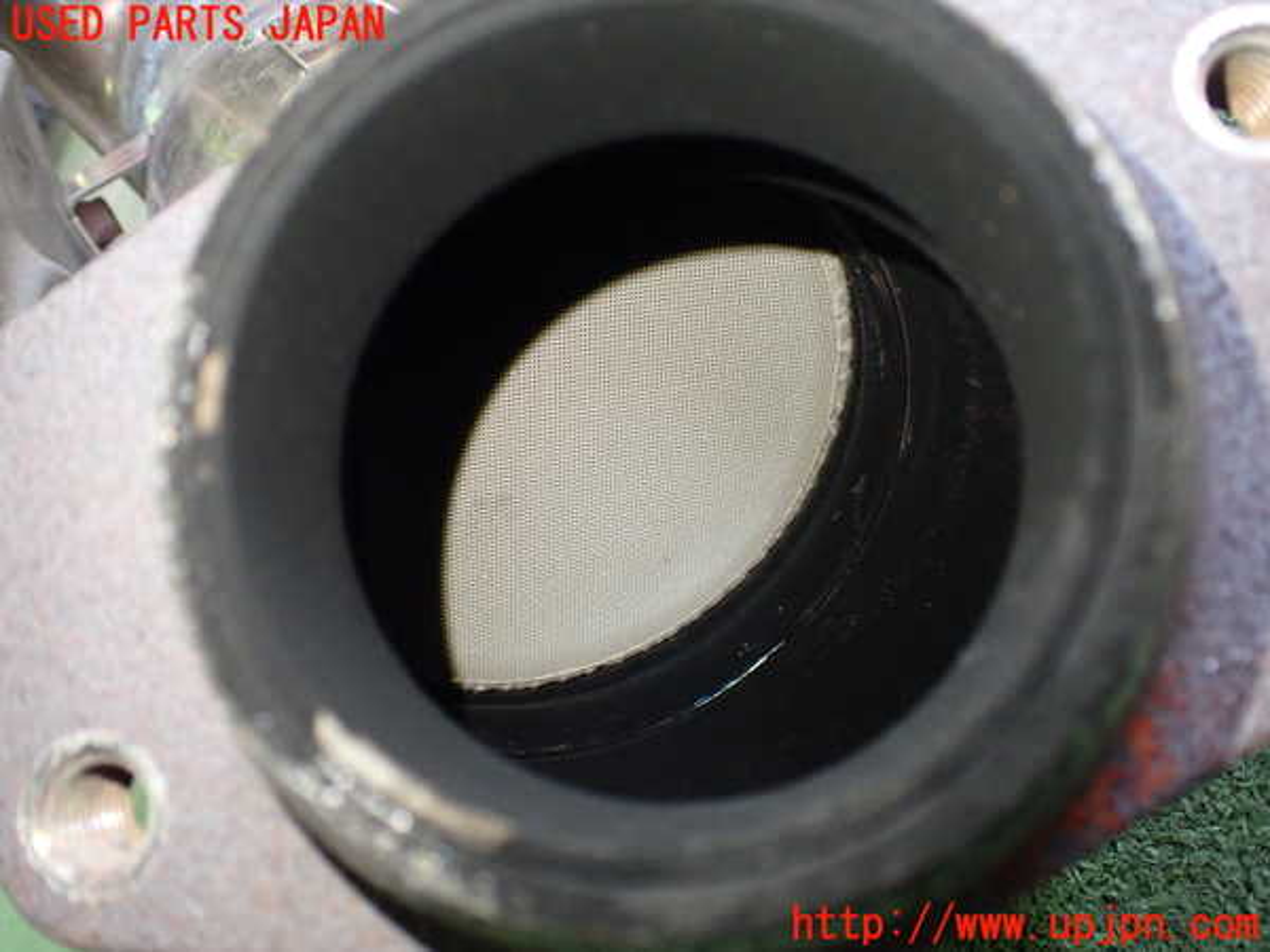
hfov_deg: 60.0
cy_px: 476
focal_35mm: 30
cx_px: 635
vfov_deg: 46.8
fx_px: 1101
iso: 800
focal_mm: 5.4
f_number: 2.3
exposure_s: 1/50
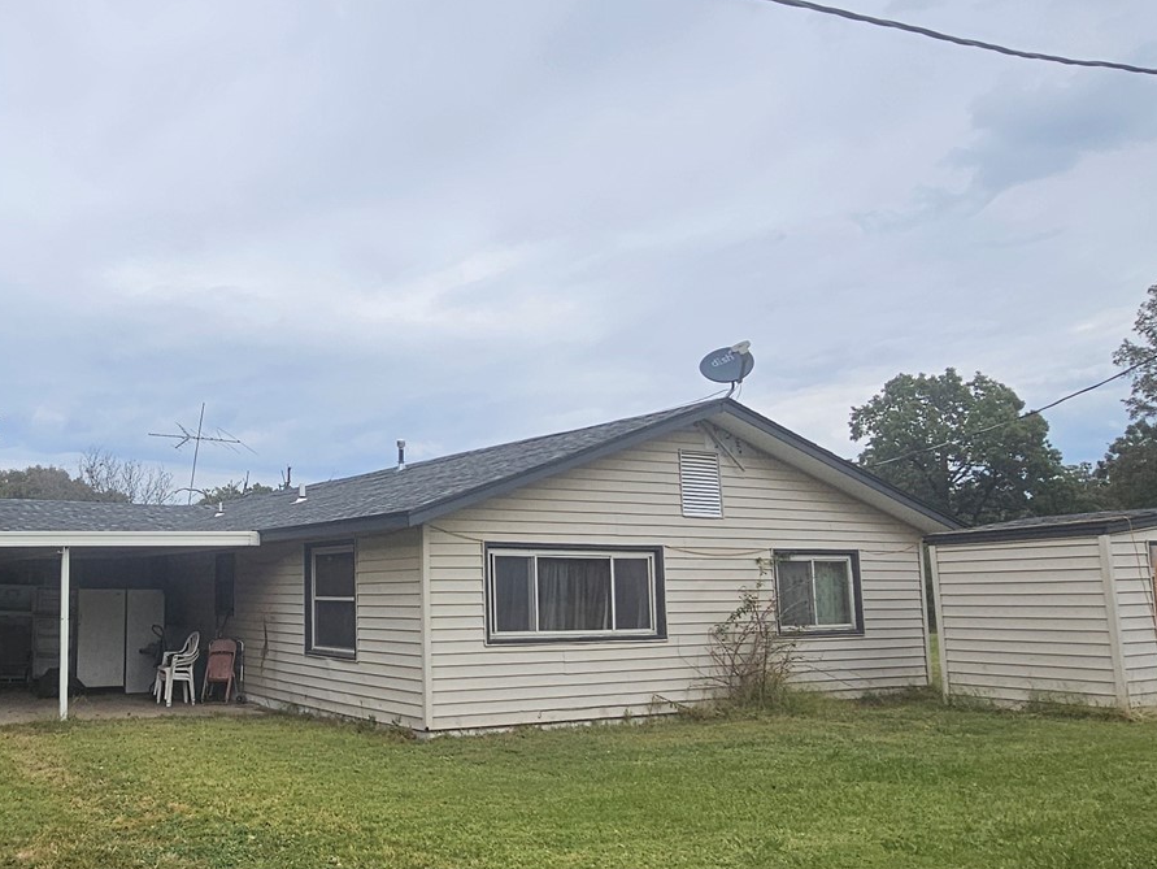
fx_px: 936
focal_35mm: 28
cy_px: 469
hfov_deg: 59.7
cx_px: 278
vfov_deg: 49.7
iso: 50
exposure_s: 1/1218
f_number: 2.2
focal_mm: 2.2
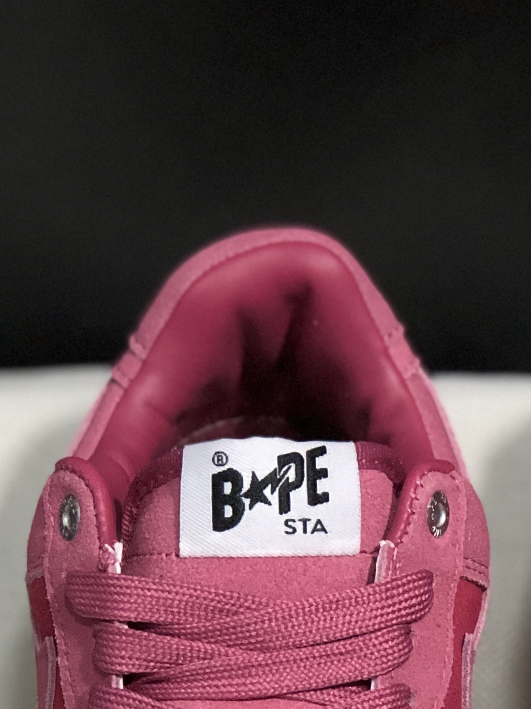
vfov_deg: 12.5
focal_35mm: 157
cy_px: 688
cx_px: 521
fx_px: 3211
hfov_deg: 9.4
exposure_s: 1/30
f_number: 2.8
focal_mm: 6.6
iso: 200
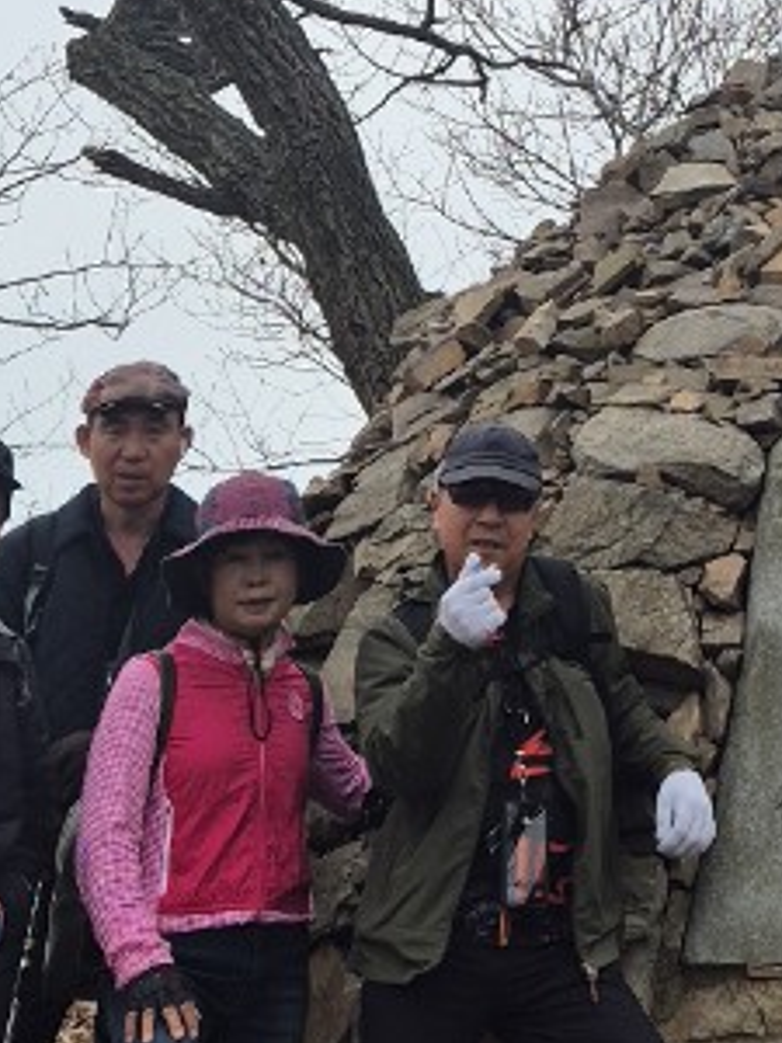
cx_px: 924
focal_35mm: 98
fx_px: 2952
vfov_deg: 19.3
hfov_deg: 14.6
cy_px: -52
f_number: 1.8
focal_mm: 5.4
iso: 25
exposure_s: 1/1860
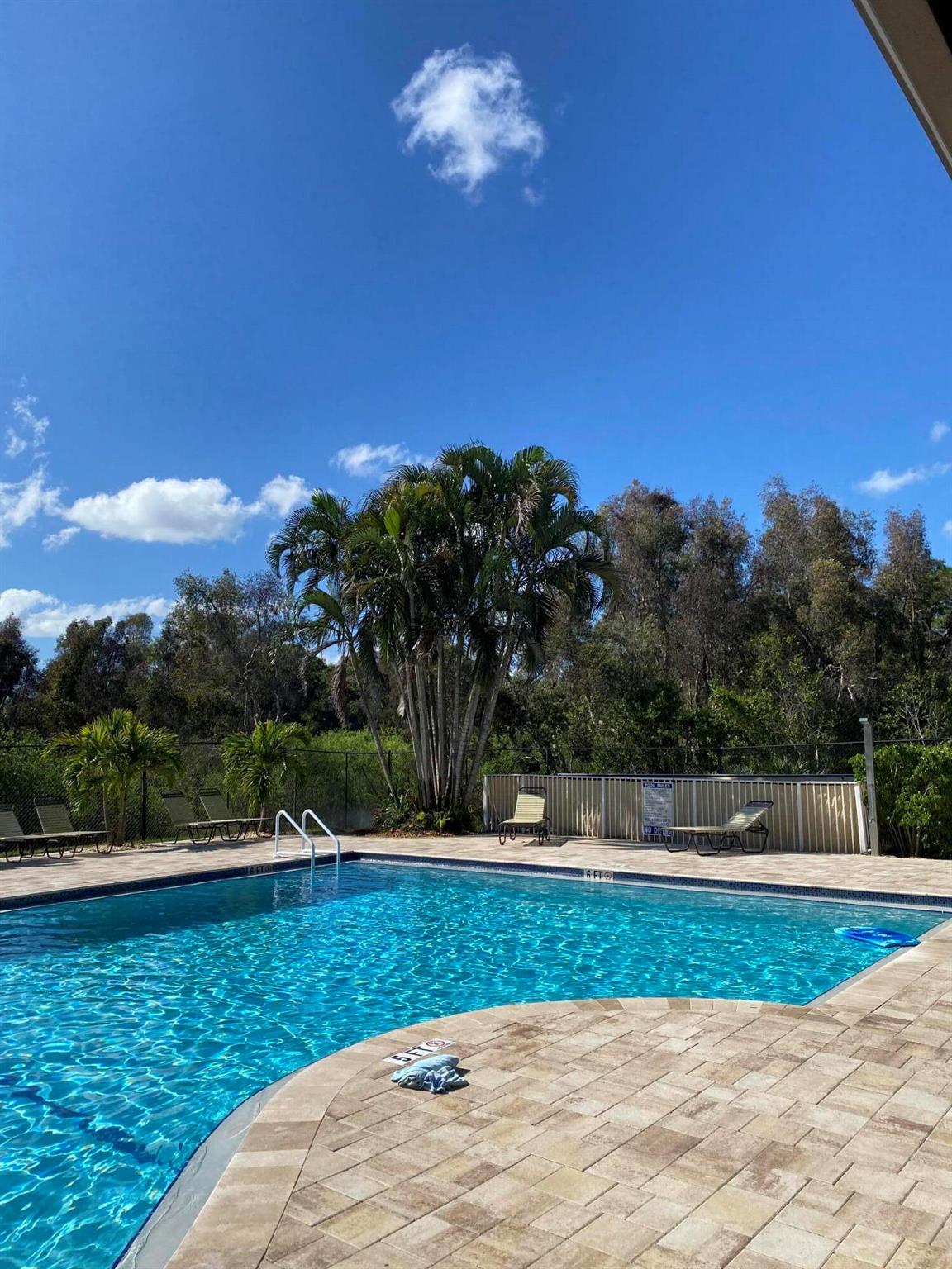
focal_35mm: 26
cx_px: 476
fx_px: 953
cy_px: 634
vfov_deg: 67.3
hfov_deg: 53.1
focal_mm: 4.25
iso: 32
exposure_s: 1/3610
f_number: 1.8
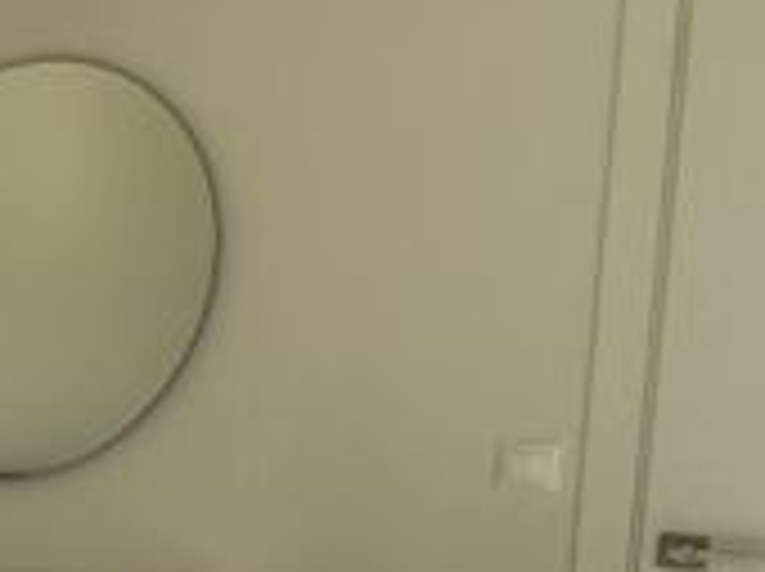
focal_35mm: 58
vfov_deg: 24.4
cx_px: -596
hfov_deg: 21.8
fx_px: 1280
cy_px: 527
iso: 40
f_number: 2.2
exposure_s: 1/596
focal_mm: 2.22
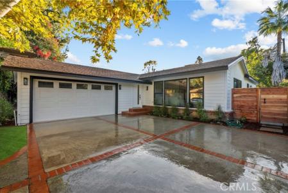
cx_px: 144
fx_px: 120
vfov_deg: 77.4
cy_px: 96
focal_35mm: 15
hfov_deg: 100.4
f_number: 9
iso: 250
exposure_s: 1/40
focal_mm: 15
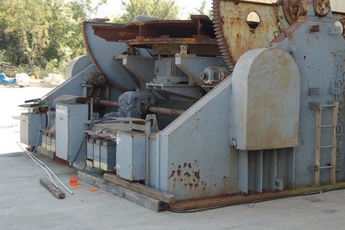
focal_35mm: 60
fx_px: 575
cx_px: 198
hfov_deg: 33.3
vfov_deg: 22.6
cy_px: 91
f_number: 4.2
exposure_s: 1/400
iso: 400
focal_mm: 30
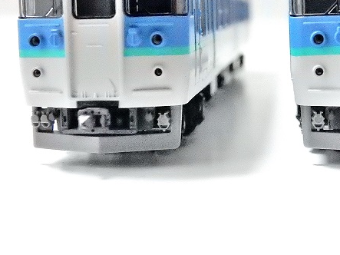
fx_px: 668
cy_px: 54
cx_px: 249
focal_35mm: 68
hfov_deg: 28.2
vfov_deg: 21.4
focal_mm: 7.6
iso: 3200
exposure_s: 1/50
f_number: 4.2
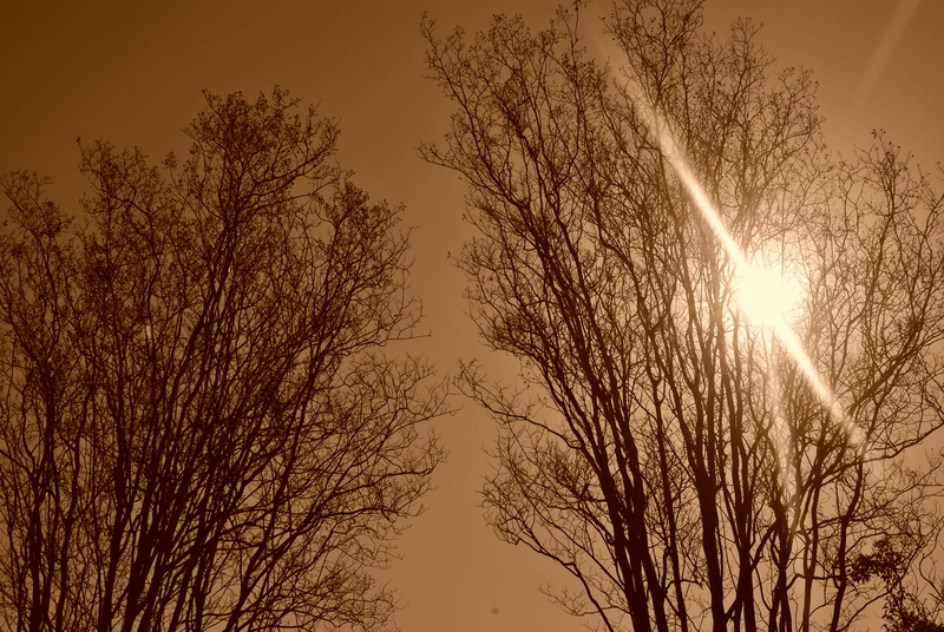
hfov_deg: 49.5
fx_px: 1024
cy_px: 316
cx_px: 472
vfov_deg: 34.3
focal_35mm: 39
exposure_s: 1/800
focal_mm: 26
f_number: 13
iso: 100
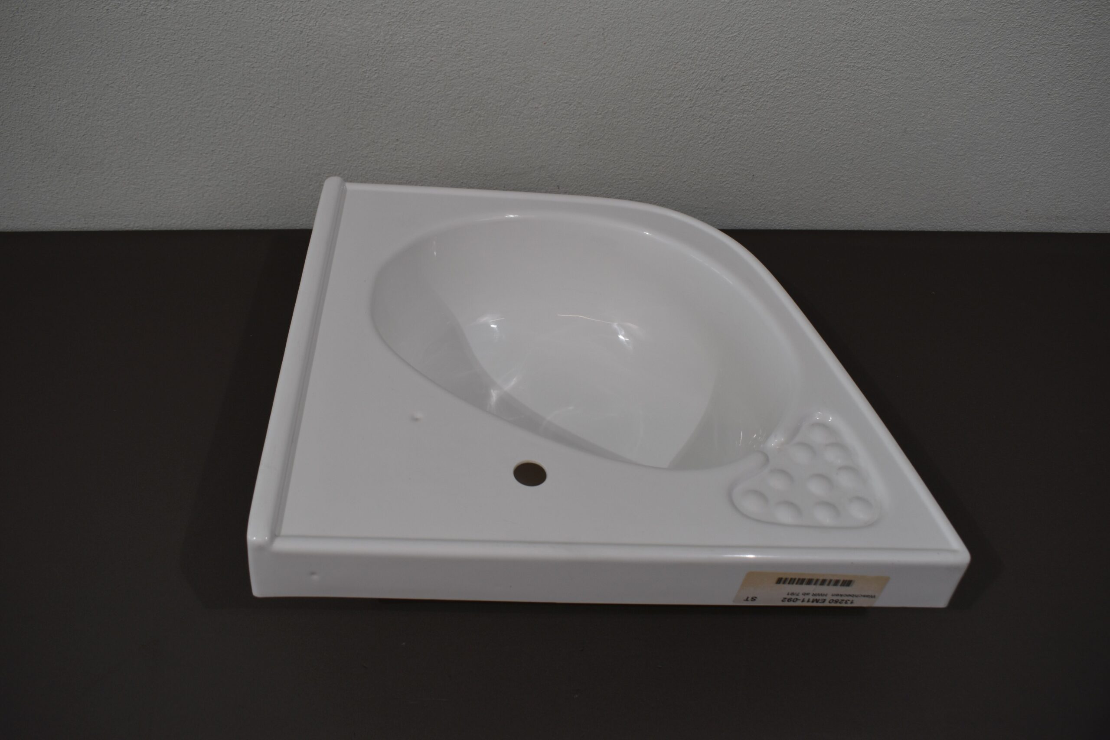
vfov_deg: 41.7
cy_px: 370
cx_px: 555
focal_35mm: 32
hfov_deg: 59.5
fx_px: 971
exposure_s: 1/125
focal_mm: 21
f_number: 5.6
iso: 200
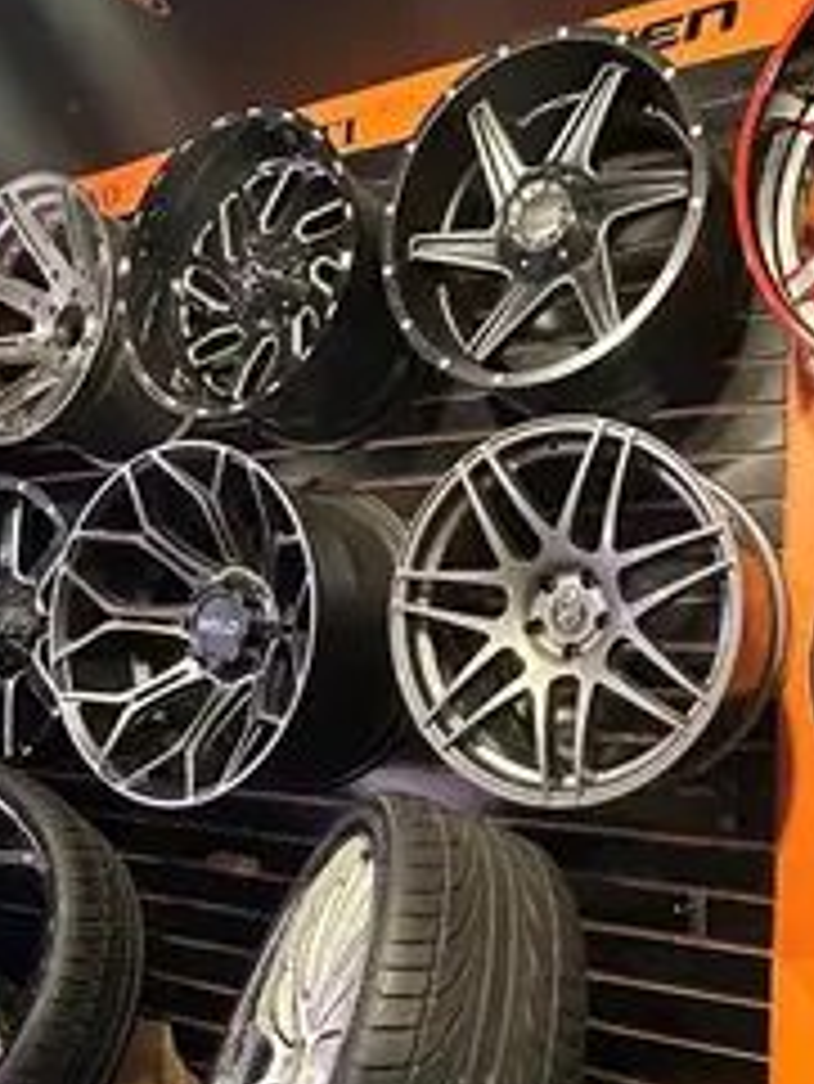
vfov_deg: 58.0
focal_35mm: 31
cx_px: 567
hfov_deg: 44.6
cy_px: 627
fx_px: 971
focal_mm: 2.22
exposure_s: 1/40
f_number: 2.2
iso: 1000
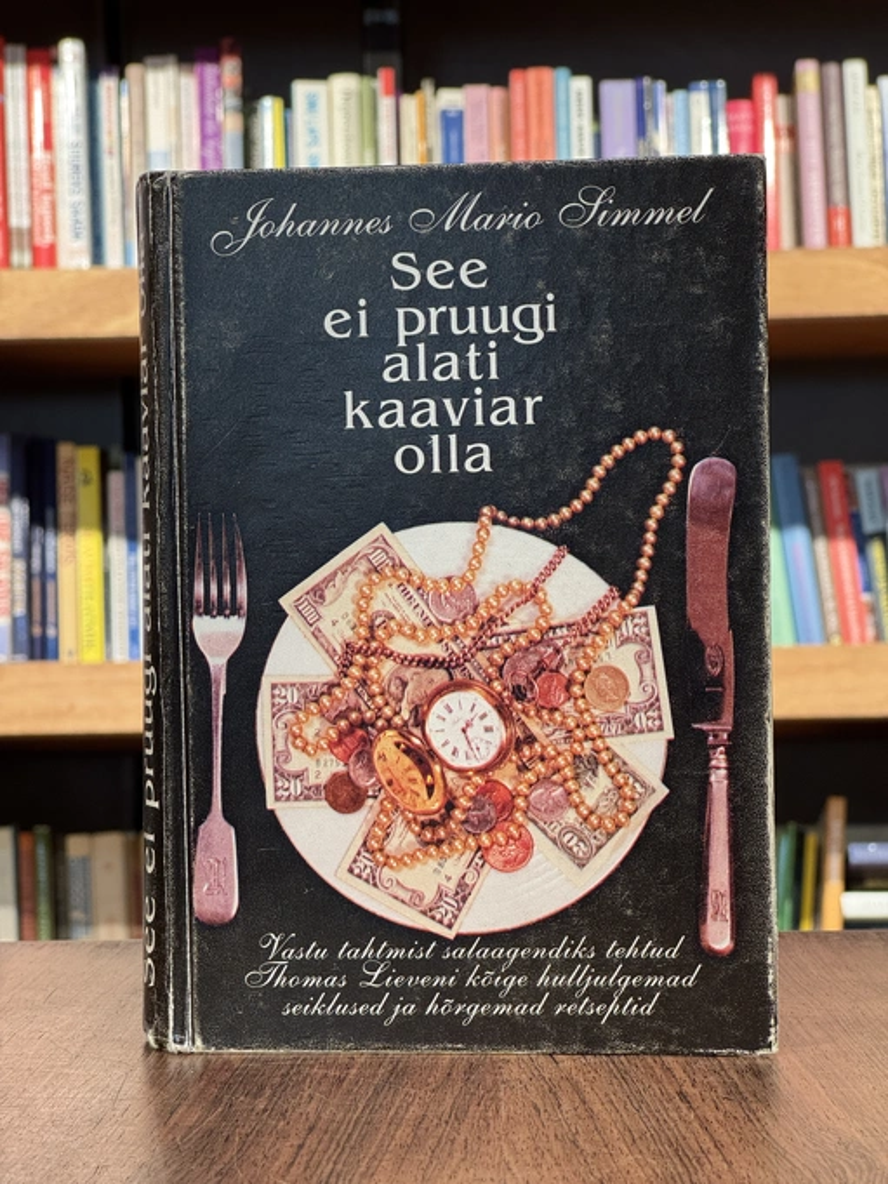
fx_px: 2633
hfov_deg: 19.1
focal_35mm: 77
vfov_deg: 25.3
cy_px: 592
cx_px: 444
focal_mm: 9
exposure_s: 1/73
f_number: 2.8
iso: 250
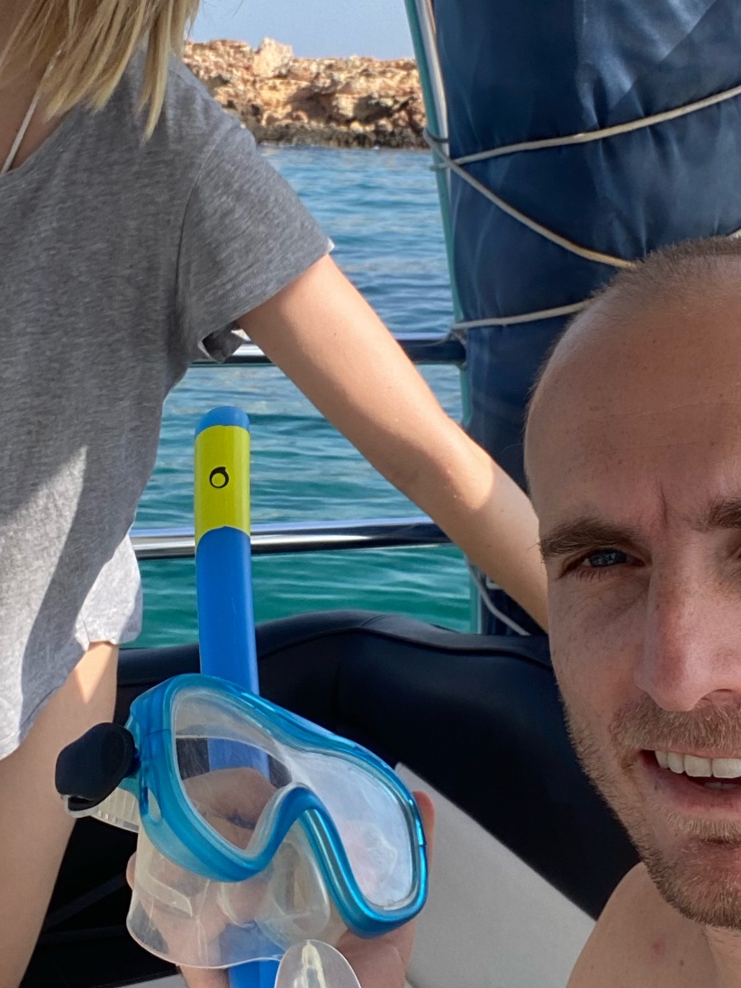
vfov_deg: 34.3
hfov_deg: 26.0
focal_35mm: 56
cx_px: 283
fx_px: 1598
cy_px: 412
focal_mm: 2.71
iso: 25
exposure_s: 1/363
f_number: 2.2
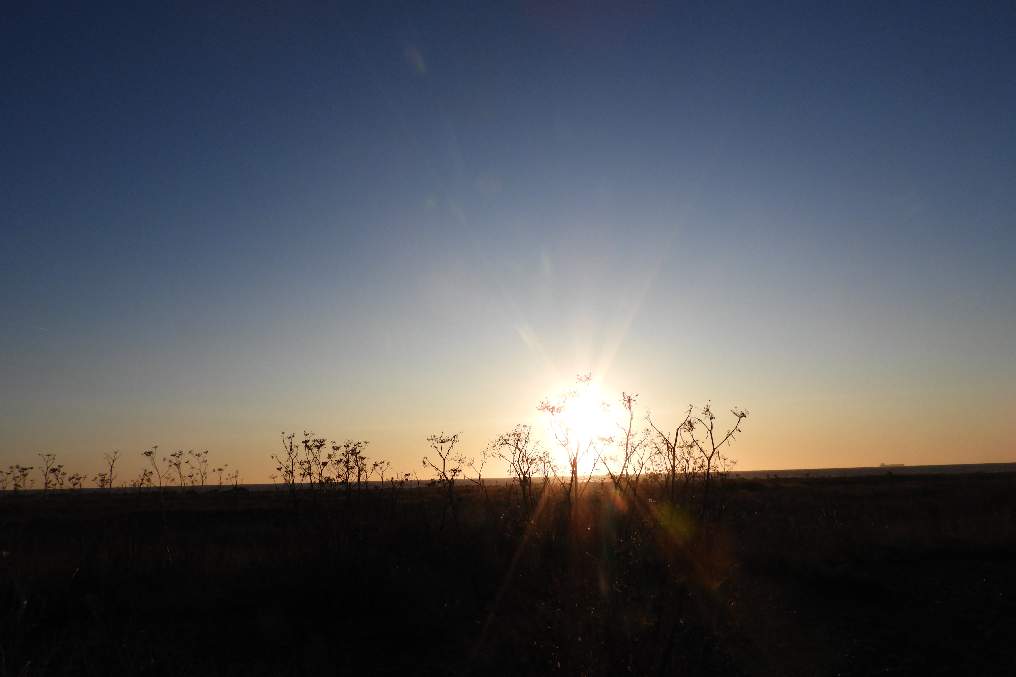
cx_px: 508
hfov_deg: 71.5
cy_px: 352
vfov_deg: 51.3
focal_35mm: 25
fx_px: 706
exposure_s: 1/1600
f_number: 4.8
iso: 100
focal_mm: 4.3
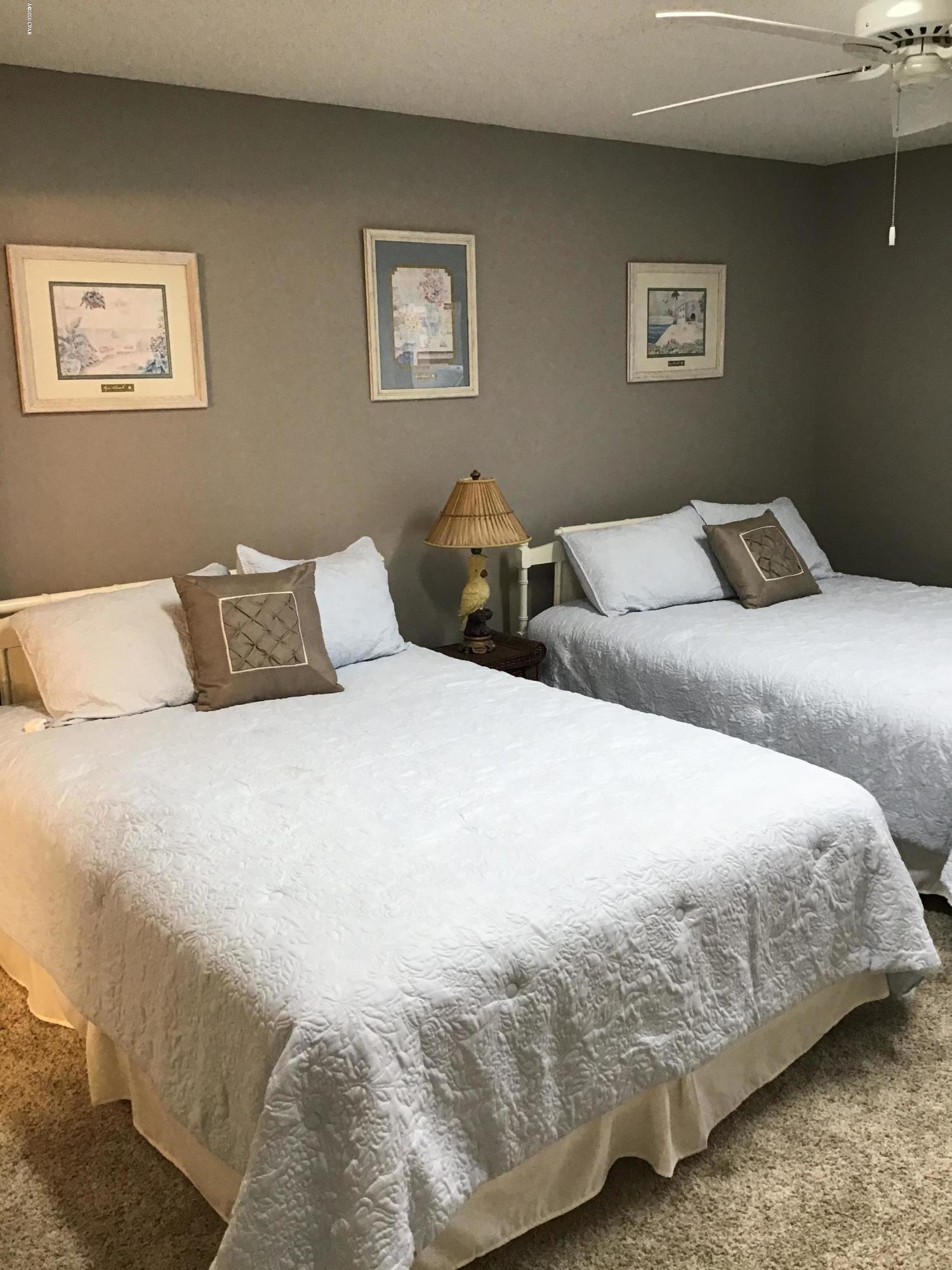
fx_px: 1137
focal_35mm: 31
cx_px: 476
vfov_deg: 58.4
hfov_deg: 45.4
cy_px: 635
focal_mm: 3.3
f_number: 2.4
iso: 32
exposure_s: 1/30
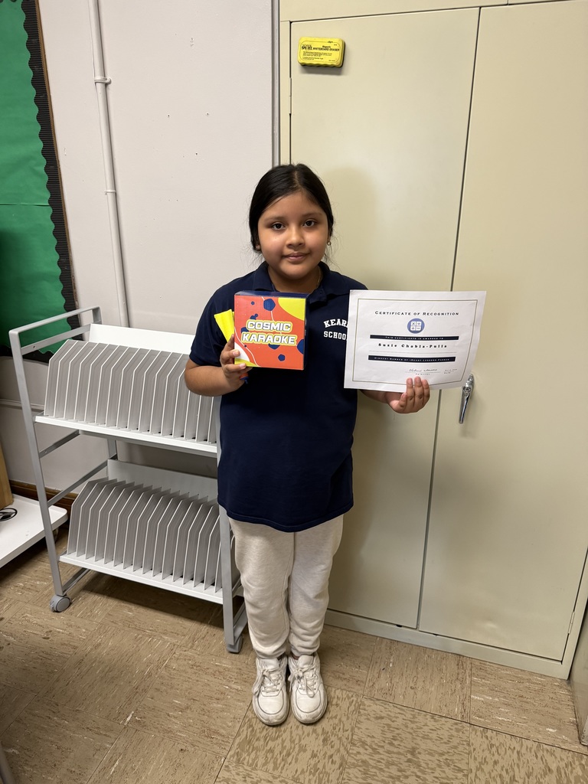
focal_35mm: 24
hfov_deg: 56.8
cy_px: 392
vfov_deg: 71.6
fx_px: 544
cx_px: 294
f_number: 1.78
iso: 250
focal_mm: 6.76
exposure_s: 1/60
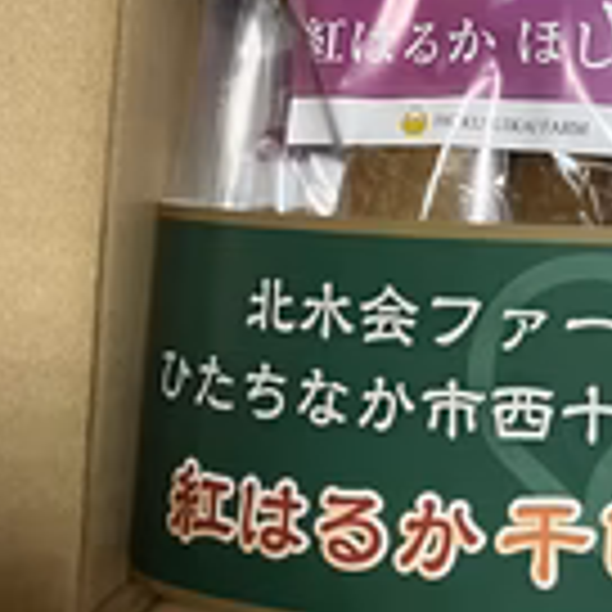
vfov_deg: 22.3
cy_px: -68
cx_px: 477
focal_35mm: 73
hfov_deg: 23.4
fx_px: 1460
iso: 100
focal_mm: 3.99
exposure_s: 1/60
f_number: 1.8
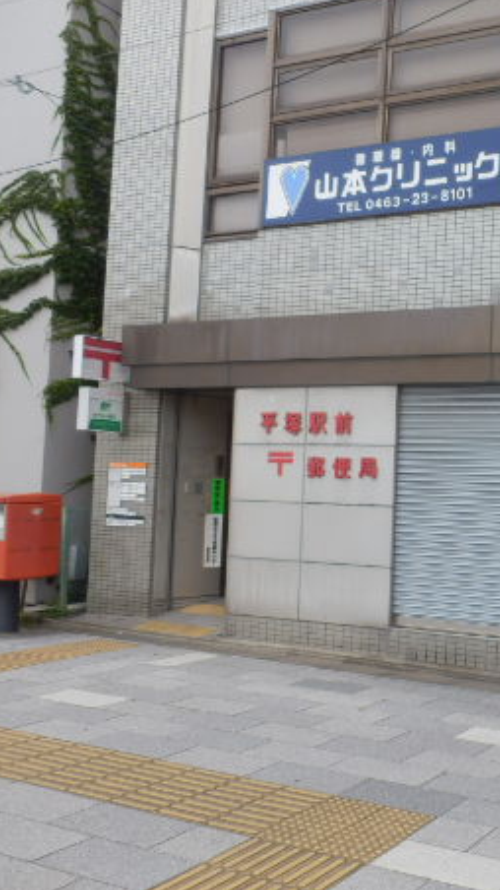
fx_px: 873
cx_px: 547
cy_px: 431
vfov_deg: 54.0
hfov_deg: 29.0
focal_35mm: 37
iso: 80
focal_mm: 4.2
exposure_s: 1/160
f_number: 3
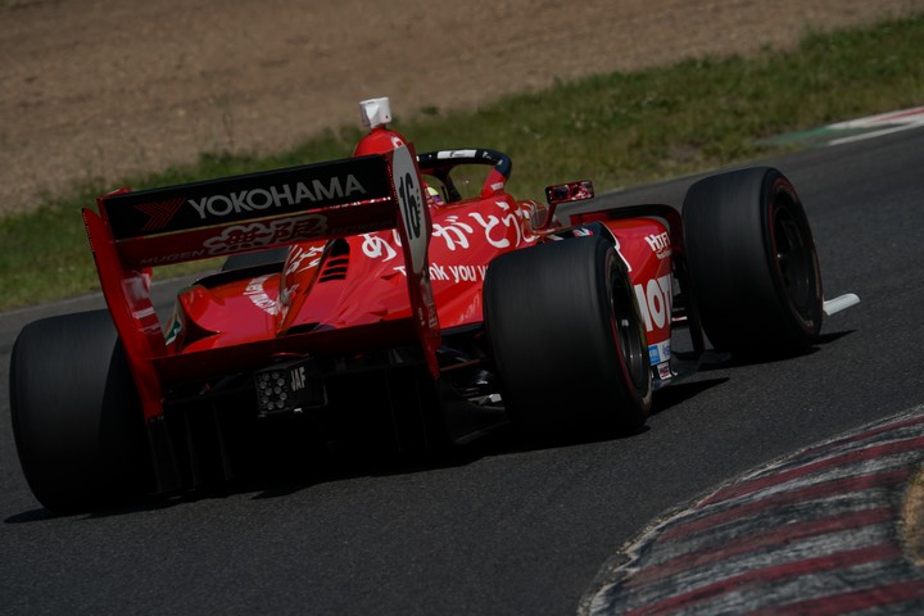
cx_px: 462
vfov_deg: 2.3
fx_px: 15399
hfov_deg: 3.4
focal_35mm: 600
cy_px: 308
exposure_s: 1/1000
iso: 200
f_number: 11
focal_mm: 600
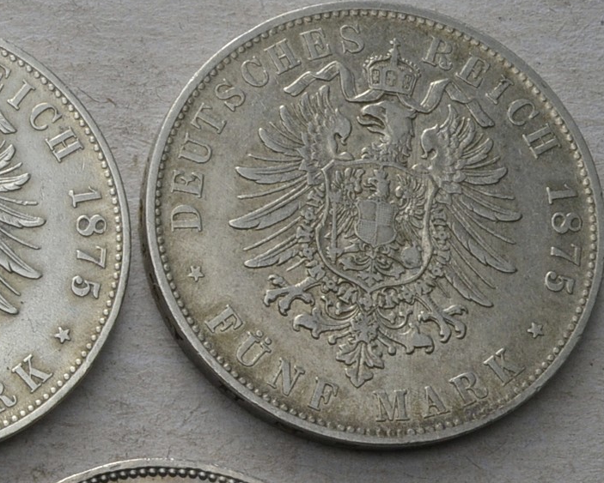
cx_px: -365
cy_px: 414
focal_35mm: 128
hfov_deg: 13.9
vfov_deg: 12.0
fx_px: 2289
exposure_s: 1/250
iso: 400
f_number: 14
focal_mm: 26
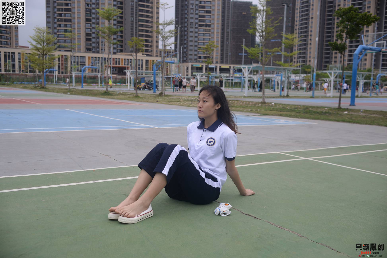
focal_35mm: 35
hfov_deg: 54.4
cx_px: 194
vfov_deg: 37.9
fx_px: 376
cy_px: 129
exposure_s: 1/200
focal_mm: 35
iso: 160
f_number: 5
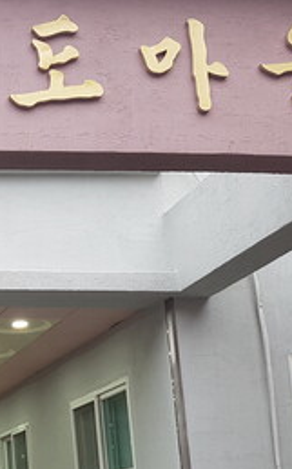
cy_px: 322
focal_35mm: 64
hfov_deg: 17.5
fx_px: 816
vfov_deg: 31.7
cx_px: -189
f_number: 1.7
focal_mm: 4.2
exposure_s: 1/120
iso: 64
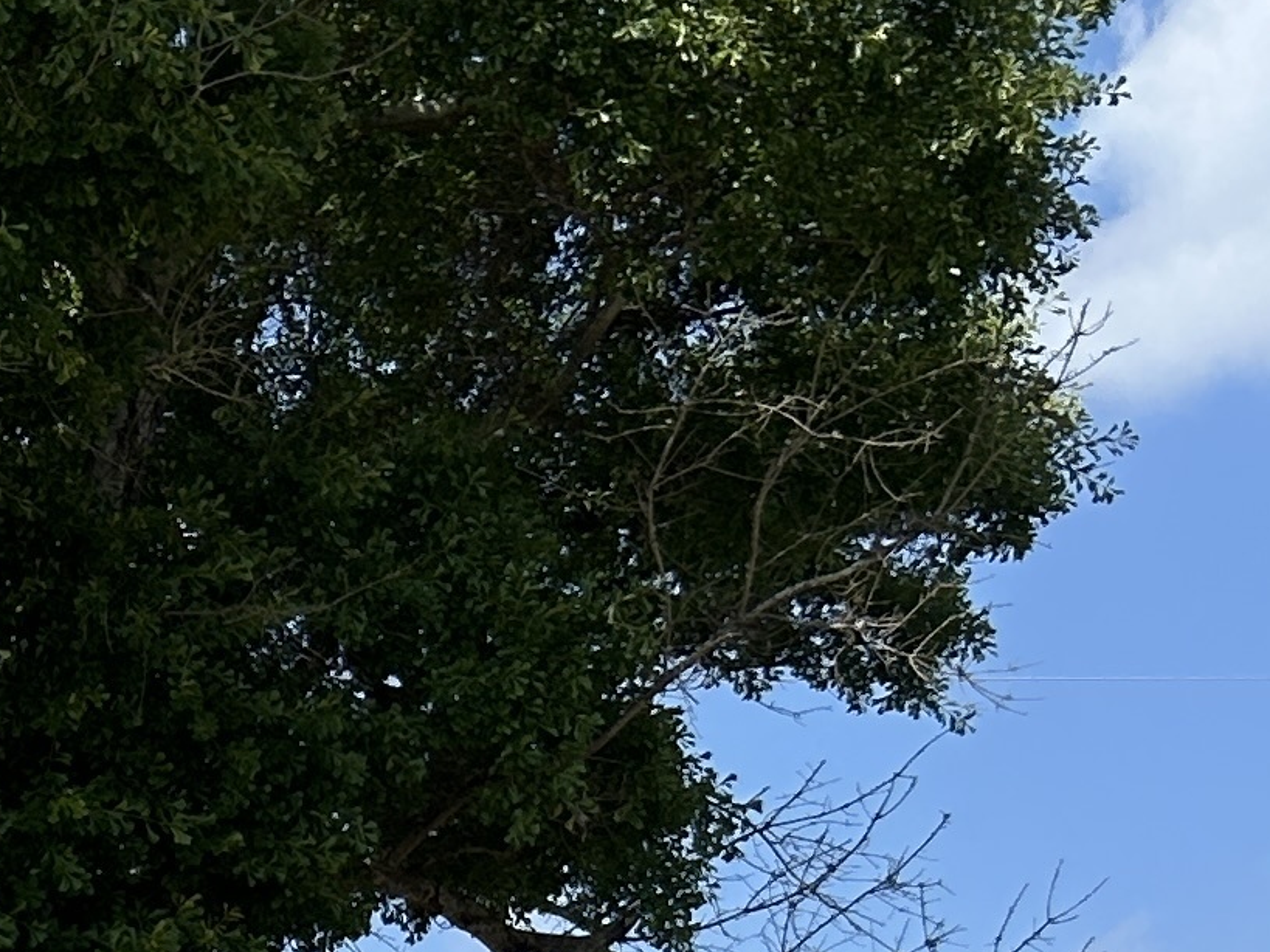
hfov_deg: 13.1
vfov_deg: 10.3
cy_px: 2127
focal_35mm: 128
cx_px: -1338
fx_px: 4695
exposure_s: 1/3571
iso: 50
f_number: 1.5
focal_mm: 5.7
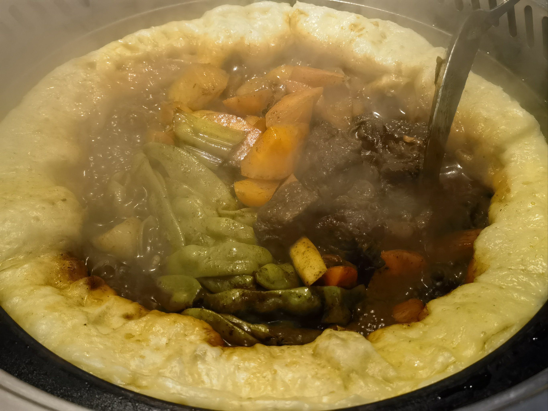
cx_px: 274
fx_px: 617
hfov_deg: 47.9
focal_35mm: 39
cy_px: 206
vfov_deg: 36.8
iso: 160
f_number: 1.9
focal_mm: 6.67
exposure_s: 1/909
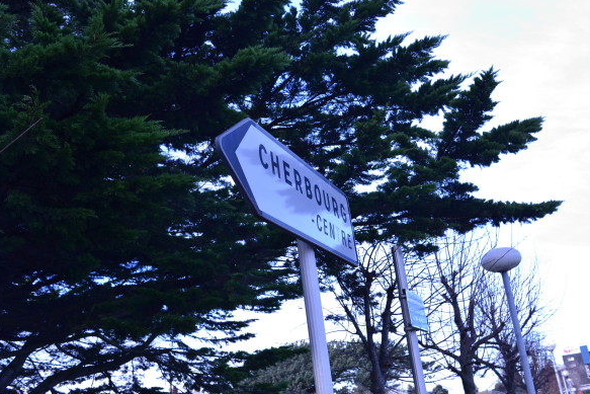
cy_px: 192
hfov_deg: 53.1
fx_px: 590
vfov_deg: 36.9
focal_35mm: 36
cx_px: 301
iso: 400
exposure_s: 1/200
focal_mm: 35
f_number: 7.1
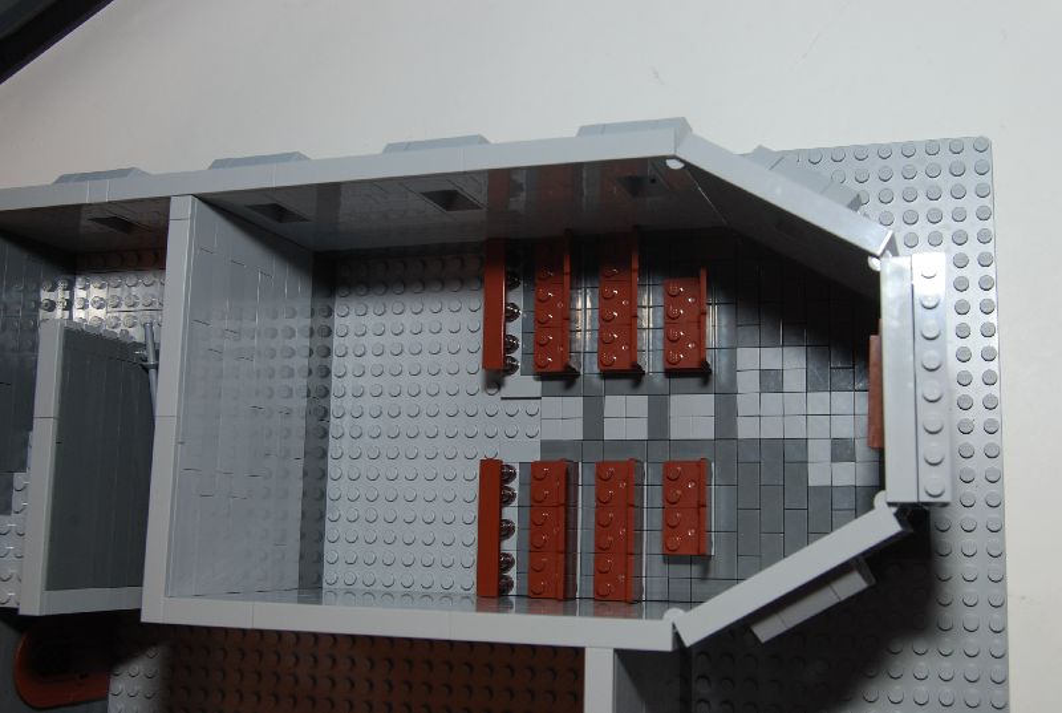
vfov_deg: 32.0
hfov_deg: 46.3
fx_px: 1242
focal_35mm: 42
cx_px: 531
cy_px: 356
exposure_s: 1/60
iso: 200
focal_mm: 28
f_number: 9
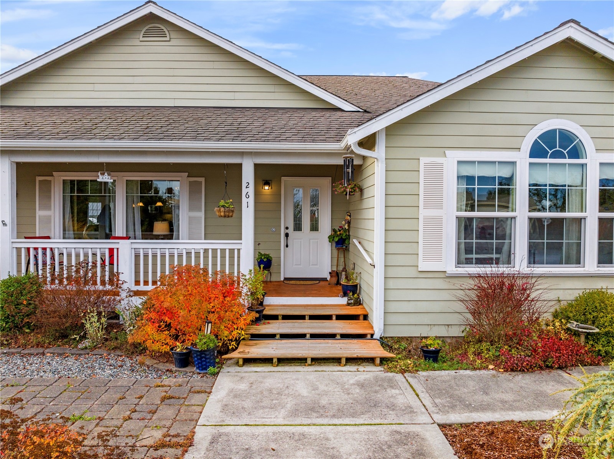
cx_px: 307
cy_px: 230
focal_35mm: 24
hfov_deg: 71.6
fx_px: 425
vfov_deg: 56.7
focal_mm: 12.29
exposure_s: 1/640
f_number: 2.8
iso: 400
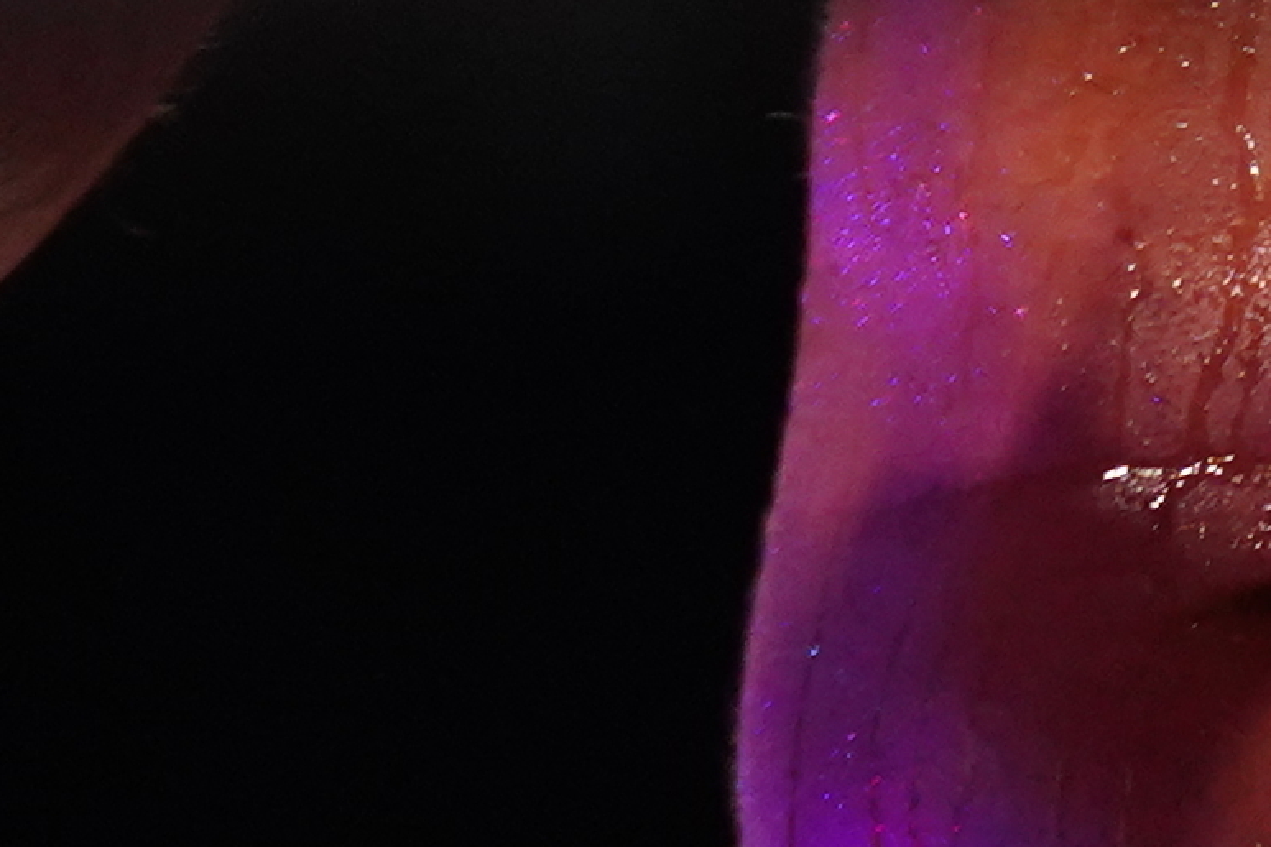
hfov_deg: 2.2
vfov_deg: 1.5
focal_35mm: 924
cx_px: 830
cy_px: -1743
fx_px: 32613
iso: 2500
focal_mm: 119
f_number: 2.8
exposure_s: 1/1000
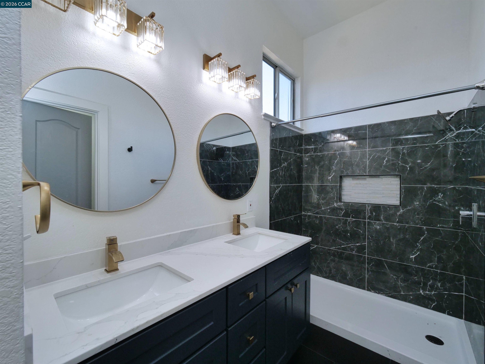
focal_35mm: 14
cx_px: 242
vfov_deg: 85.7
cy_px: 182
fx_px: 196
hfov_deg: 102.1
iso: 800
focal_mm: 7
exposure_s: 1/160
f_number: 8
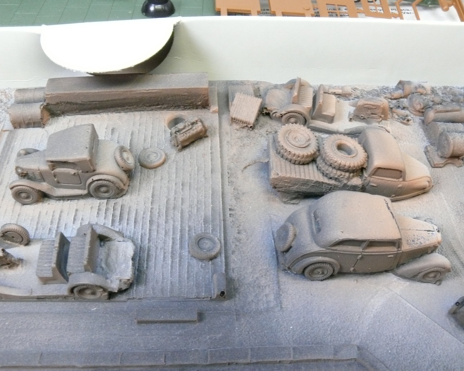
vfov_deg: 40.1
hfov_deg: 49.1
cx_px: 228
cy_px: 184
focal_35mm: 37
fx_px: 508
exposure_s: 1/8
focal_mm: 7.4
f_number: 10
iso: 400
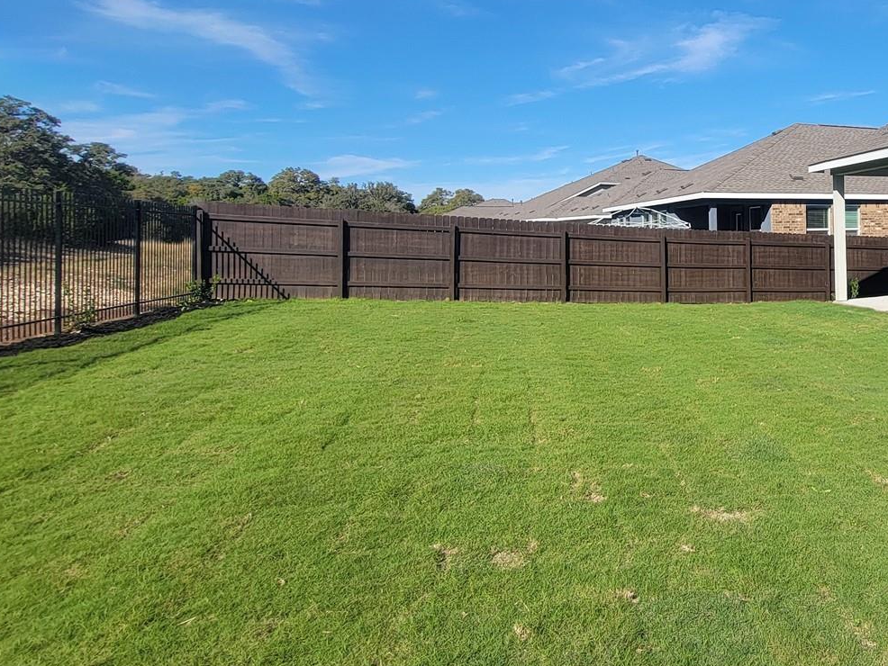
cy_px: 209
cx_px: 796
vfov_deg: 50.2
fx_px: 693
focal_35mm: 27
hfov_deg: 56.5
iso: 50
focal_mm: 2.2
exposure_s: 1/1567
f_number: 2.2
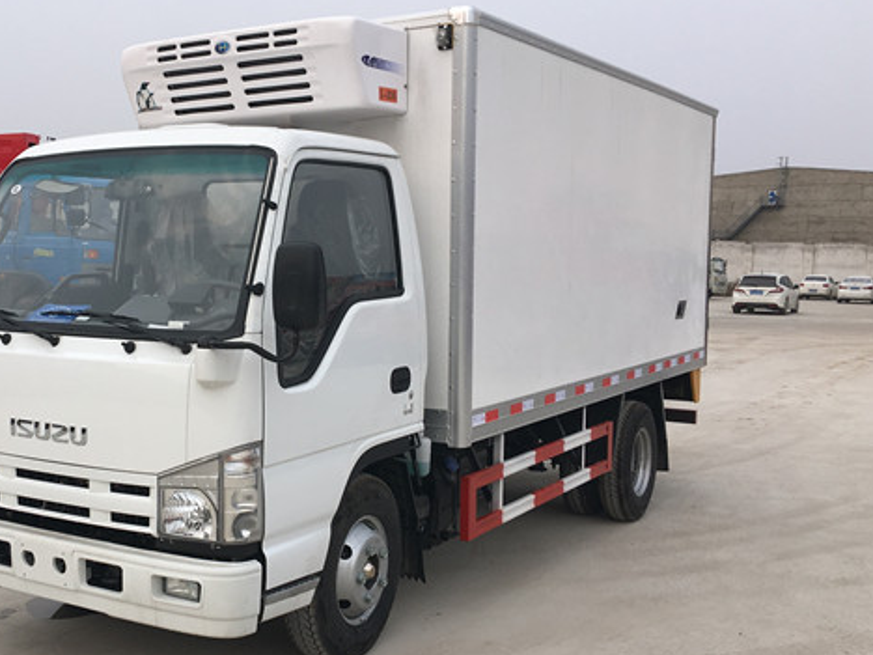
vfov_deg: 32.9
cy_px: 353
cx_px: 263
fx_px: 1110
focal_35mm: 44
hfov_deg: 42.1
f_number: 2.2
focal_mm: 4.15
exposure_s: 1/541
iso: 25
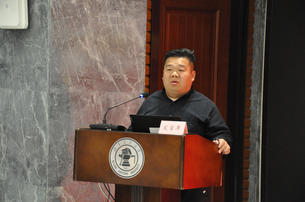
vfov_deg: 9.9
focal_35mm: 138
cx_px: 152
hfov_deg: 14.9
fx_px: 1168
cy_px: 101
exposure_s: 1/80
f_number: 5.6
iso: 3200
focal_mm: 92
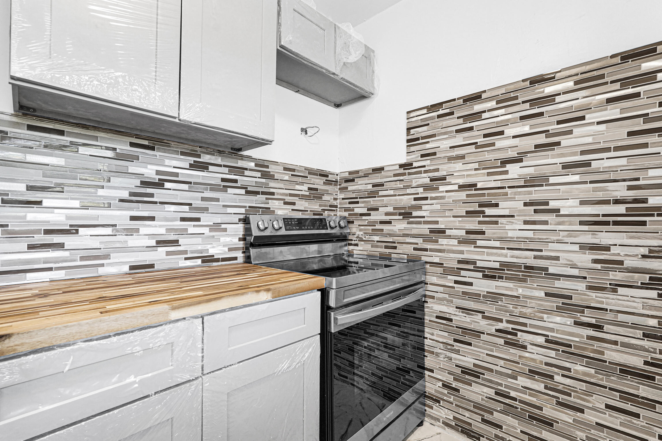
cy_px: 220
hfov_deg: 96.7
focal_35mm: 16
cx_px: 331
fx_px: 294
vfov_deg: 73.7
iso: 5000
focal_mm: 16
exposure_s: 1/30
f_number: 7.1
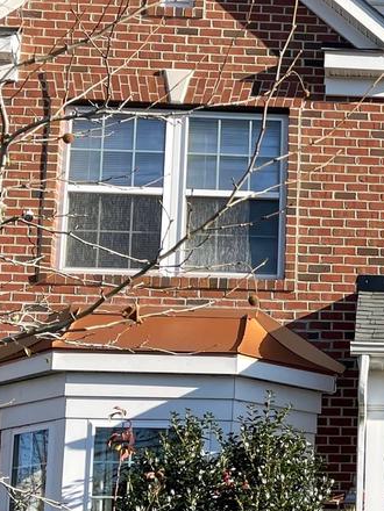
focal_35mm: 85
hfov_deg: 16.3
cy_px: 384
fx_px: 1257
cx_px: 512
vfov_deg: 22.8
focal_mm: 5.1
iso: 32
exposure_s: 1/2288
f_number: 1.6
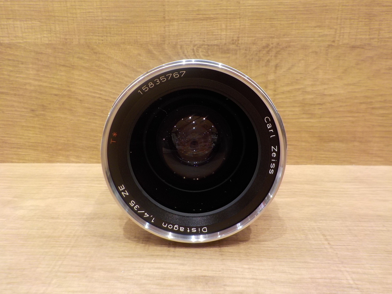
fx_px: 340
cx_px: 196
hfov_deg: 60.0
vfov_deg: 46.8
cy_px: 147
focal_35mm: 30
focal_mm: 4.1
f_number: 3.3
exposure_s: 1/30
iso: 125
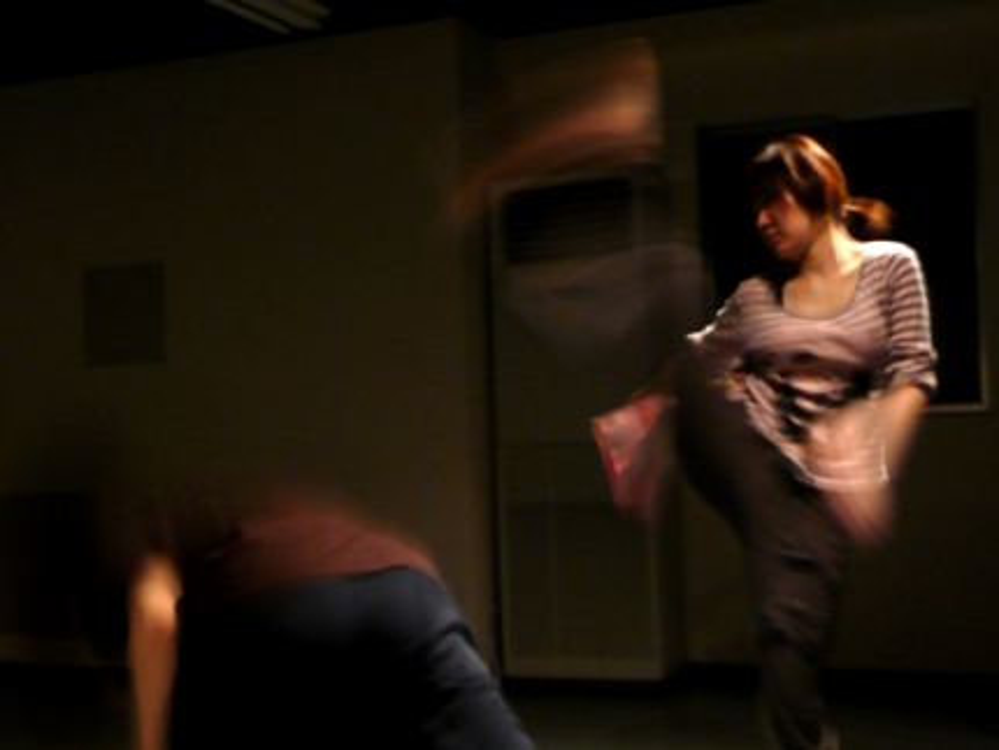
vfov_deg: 26.6
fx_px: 1588
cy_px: 375
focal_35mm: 55
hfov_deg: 34.9
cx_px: 500
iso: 200
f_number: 4.3
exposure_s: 1/8
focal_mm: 9.1
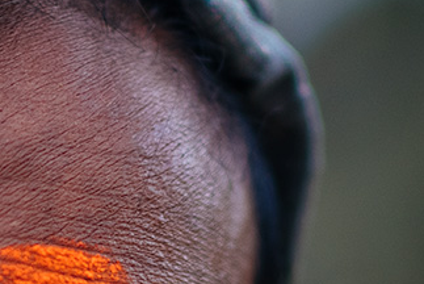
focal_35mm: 500
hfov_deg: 4.1
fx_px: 5894
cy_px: 472
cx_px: 123
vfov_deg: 2.7
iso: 200
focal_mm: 85
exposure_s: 1/800
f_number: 1.4
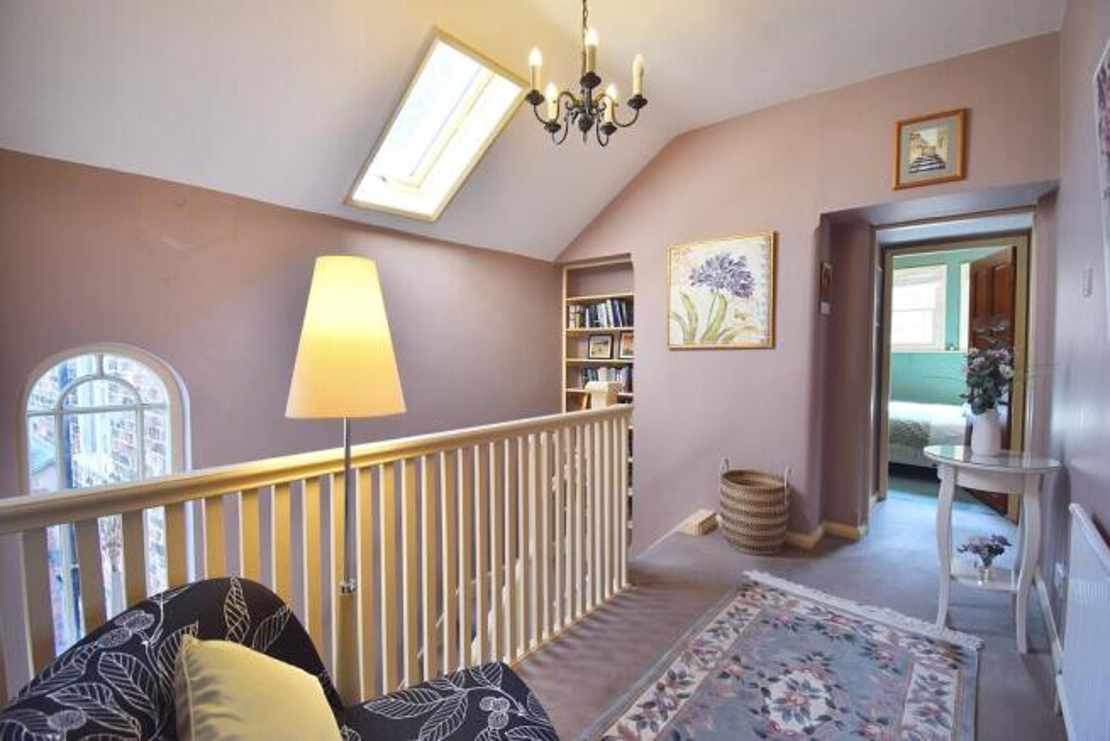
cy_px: 370
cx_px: 555
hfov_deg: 100.4
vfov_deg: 77.4
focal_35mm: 15
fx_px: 463
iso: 100
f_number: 4.5
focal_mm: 10
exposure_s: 1/40
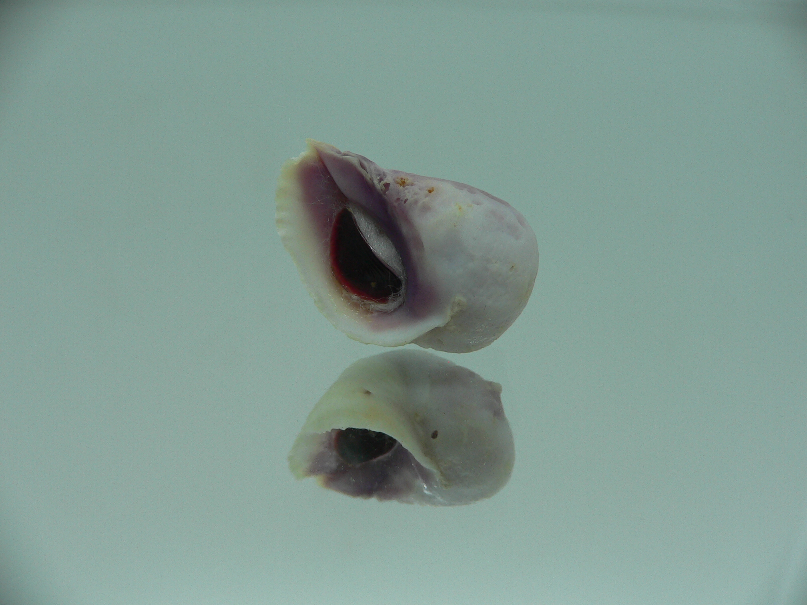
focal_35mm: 35
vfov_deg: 40.7
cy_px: 302
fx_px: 816
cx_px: 404
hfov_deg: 52.6
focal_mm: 4.6
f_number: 2.8
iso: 80
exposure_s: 1/80
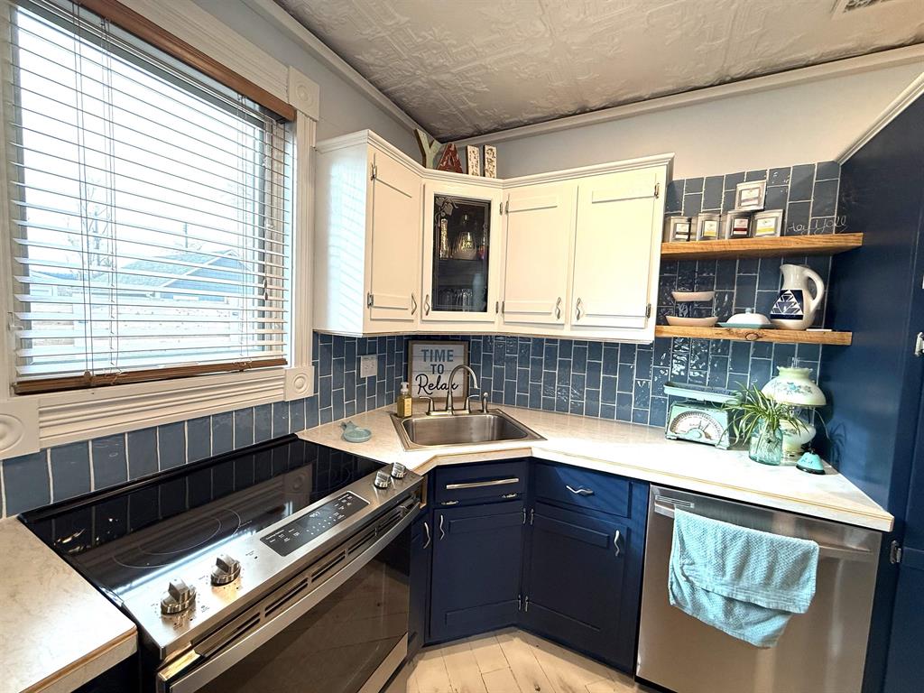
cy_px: 346
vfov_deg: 85.7
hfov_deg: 102.1
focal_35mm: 14
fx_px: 374
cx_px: 462
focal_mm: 2.22
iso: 200
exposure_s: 1/120
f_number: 2.2
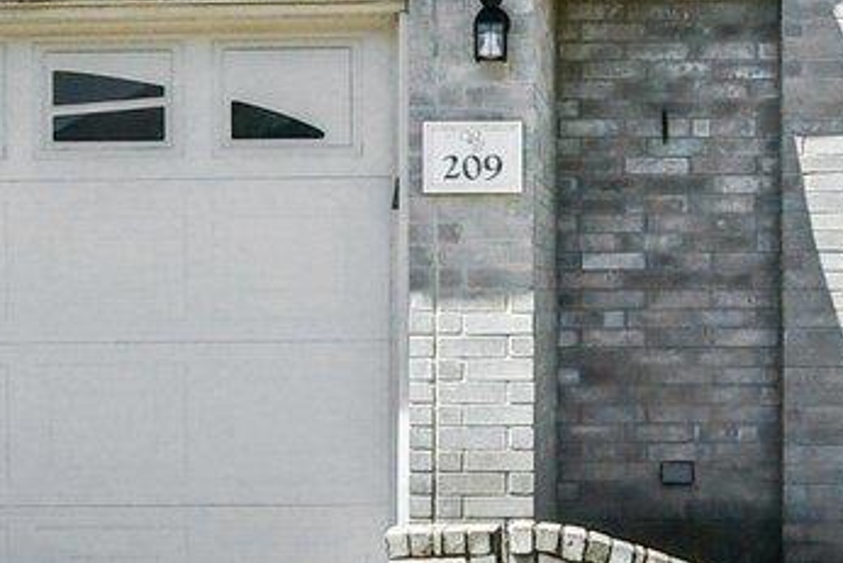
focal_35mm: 142
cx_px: 546
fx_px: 3326
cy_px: 172
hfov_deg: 14.4
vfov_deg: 9.7
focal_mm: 16
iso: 400
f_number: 8
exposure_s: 1/2000
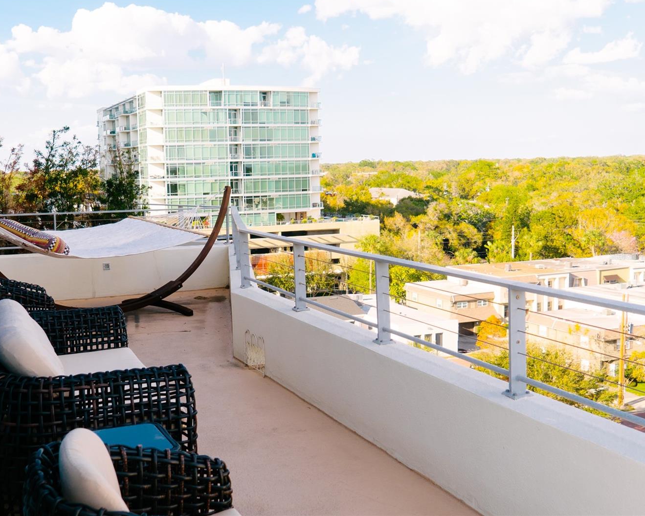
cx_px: 262
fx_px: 783
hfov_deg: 44.6
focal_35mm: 41
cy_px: 256
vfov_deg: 36.5
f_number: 4
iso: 200
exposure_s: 1/800
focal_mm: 24
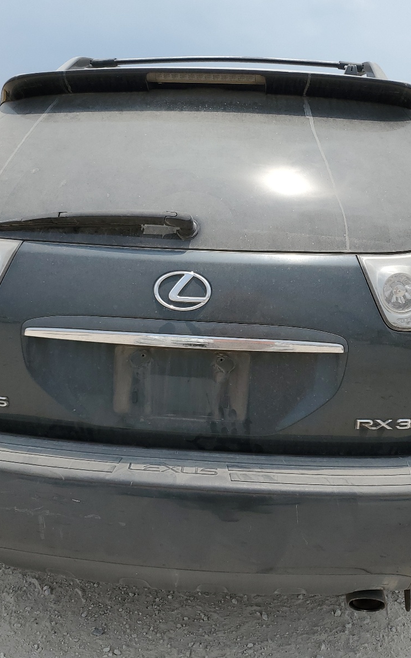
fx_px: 663
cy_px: 330
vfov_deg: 52.7
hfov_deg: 34.4
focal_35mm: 37
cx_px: 217
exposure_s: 1/5000
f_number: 1.5
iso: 50
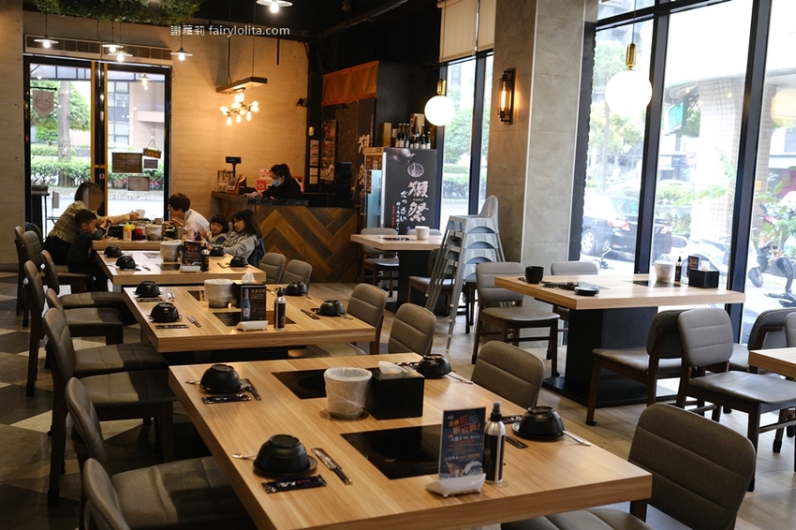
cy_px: 265
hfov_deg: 54.5
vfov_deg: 37.8
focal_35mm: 35
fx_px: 774
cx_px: 398
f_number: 3.6
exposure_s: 1/58
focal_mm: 23
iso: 1250
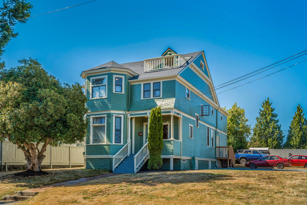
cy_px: 102
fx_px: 298
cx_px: 154
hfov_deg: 54.4
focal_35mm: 35
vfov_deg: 37.9
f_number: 7.1
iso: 100
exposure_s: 1/60
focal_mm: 35
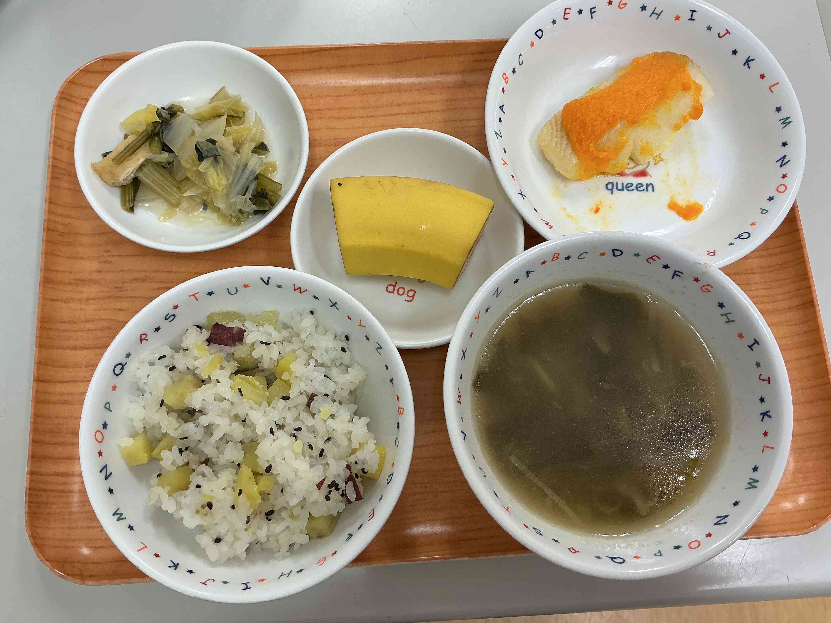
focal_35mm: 29
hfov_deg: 61.7
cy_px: 312
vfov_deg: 48.2
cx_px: 416
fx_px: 696
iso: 50
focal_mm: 3
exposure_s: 1/120
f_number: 1.8
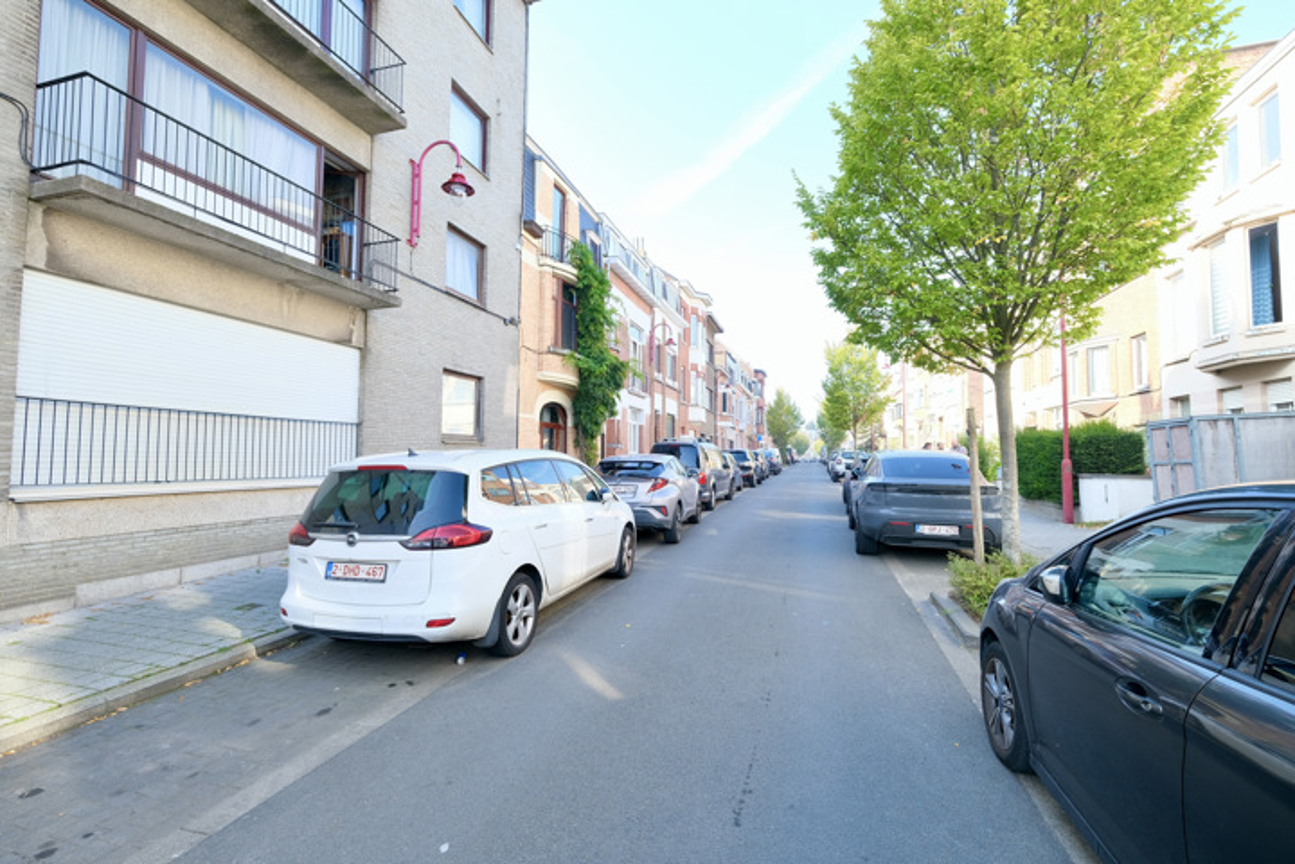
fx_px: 540
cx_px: 648
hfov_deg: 100.4
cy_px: 432
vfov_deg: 77.3
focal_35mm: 15
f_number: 5
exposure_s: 1/110
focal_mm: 10
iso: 320
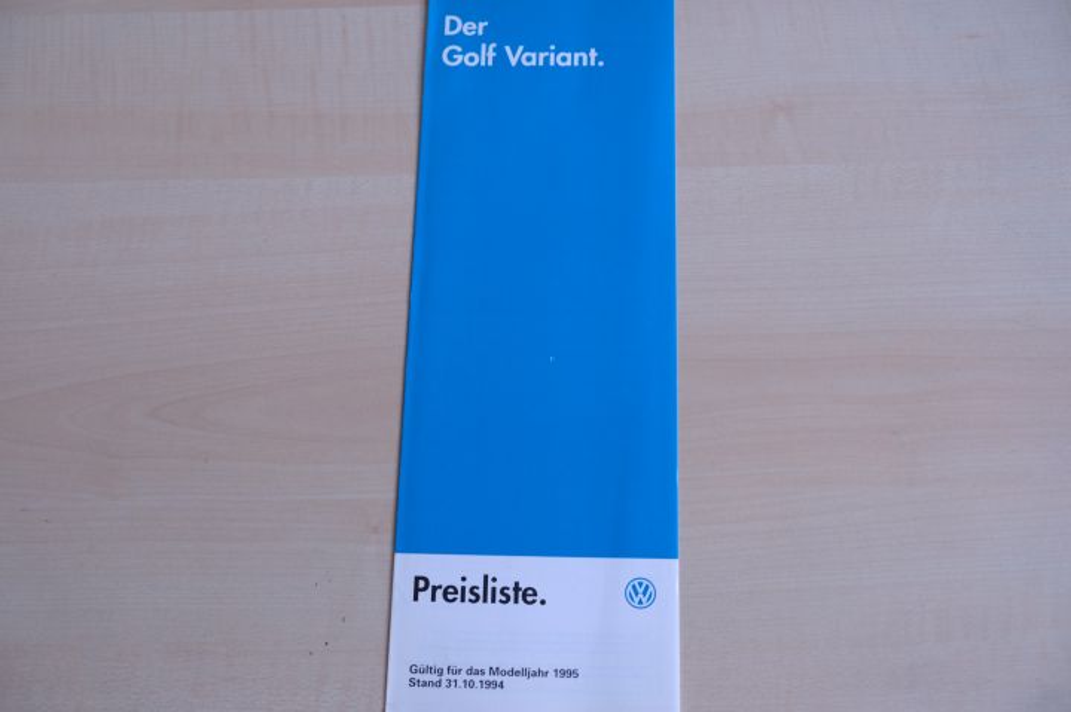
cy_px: 356
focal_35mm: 40
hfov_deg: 48.5
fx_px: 1189
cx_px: 536
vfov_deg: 33.4
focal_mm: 26.5
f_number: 3.2
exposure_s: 1/60
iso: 500
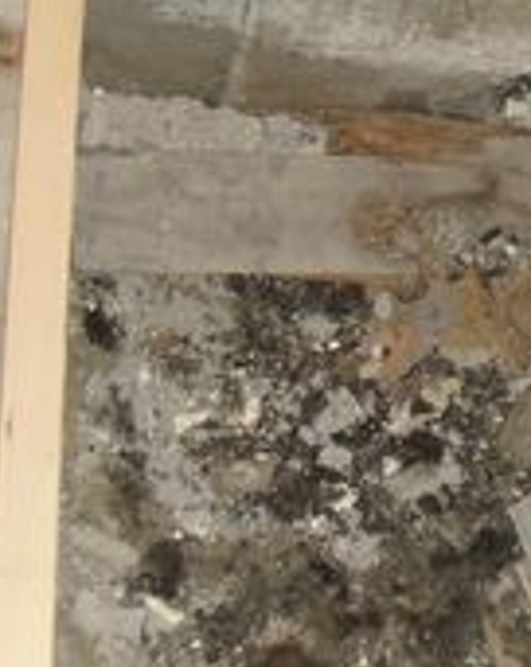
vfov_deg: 18.6
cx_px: 878
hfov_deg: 13.7
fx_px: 2031
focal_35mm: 103
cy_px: 248
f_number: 3.1
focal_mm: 6.3
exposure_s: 1/60
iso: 200
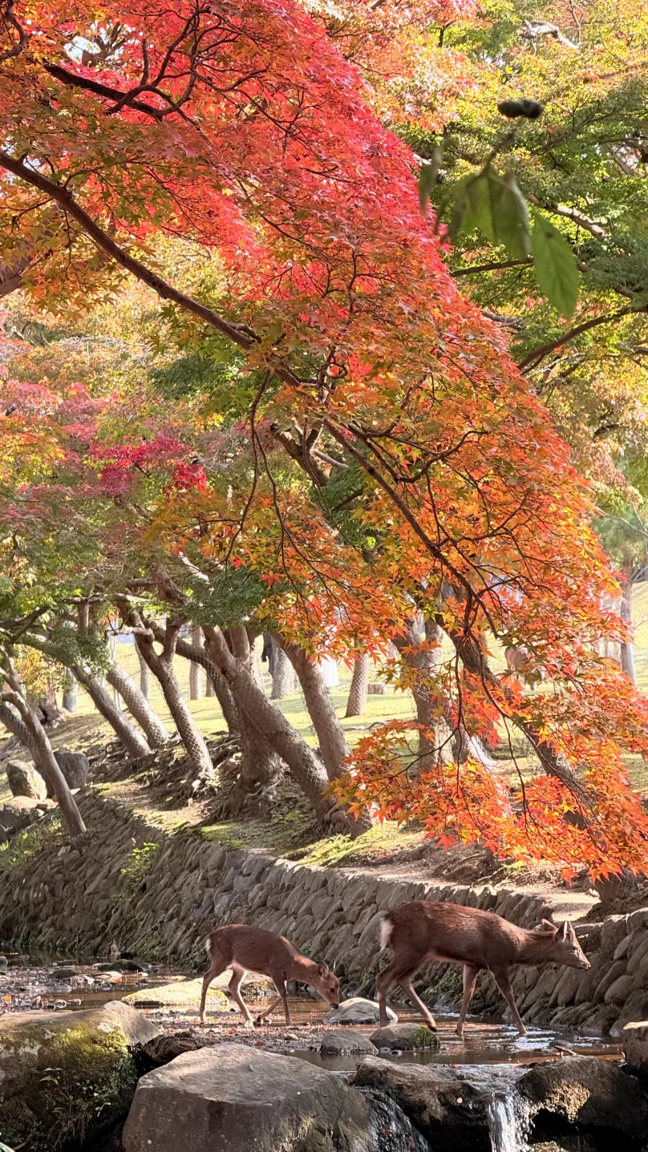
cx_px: 261
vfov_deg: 16.4
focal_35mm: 131
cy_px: 576
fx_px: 4003
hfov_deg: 9.3
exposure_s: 1/115
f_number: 2.8
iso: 50
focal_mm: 15.66
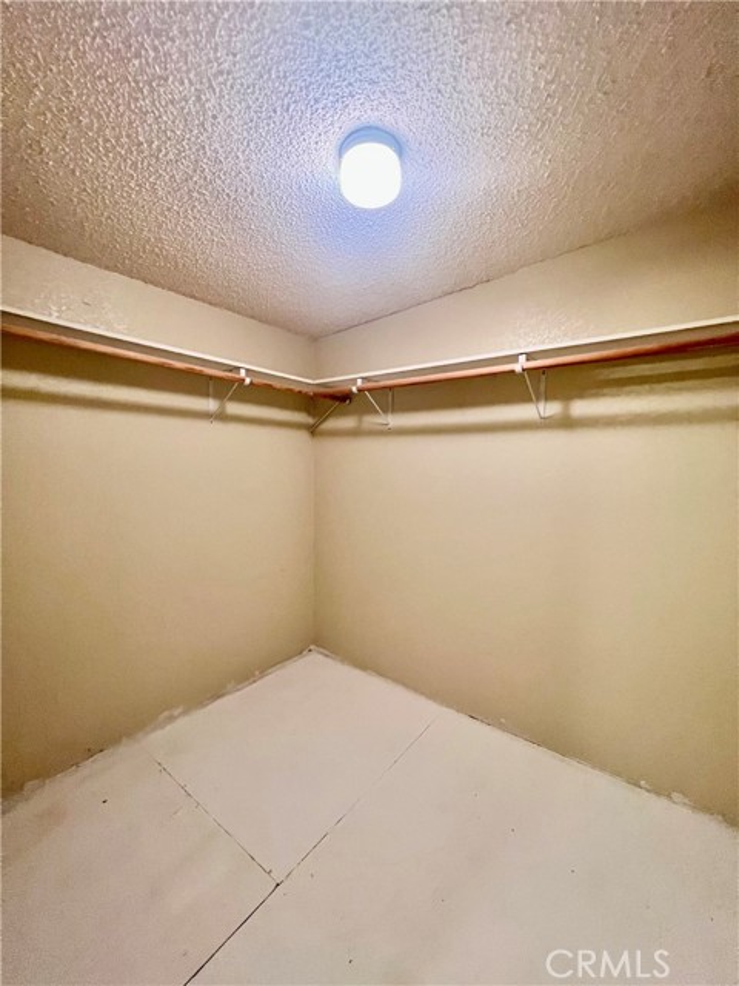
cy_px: 493
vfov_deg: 106.2
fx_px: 370
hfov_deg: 89.9
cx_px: 370
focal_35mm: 13
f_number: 1.8
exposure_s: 1/60
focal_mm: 1.57
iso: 500
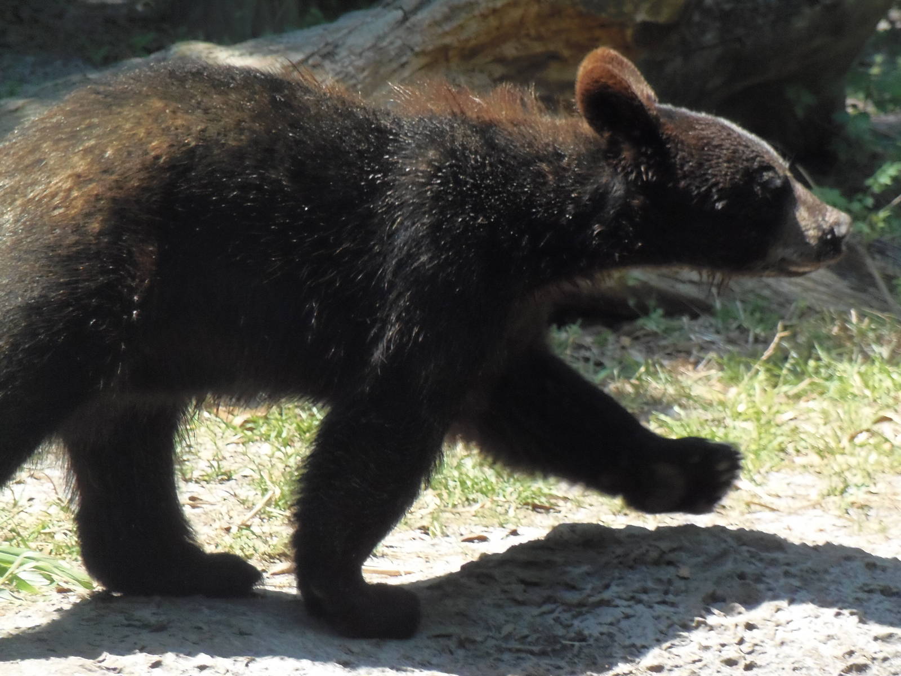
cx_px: 450
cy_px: 338
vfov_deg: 2.2
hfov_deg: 2.9
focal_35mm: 681
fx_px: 17725
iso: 250
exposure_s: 1/320
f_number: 5.3
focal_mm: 126.2
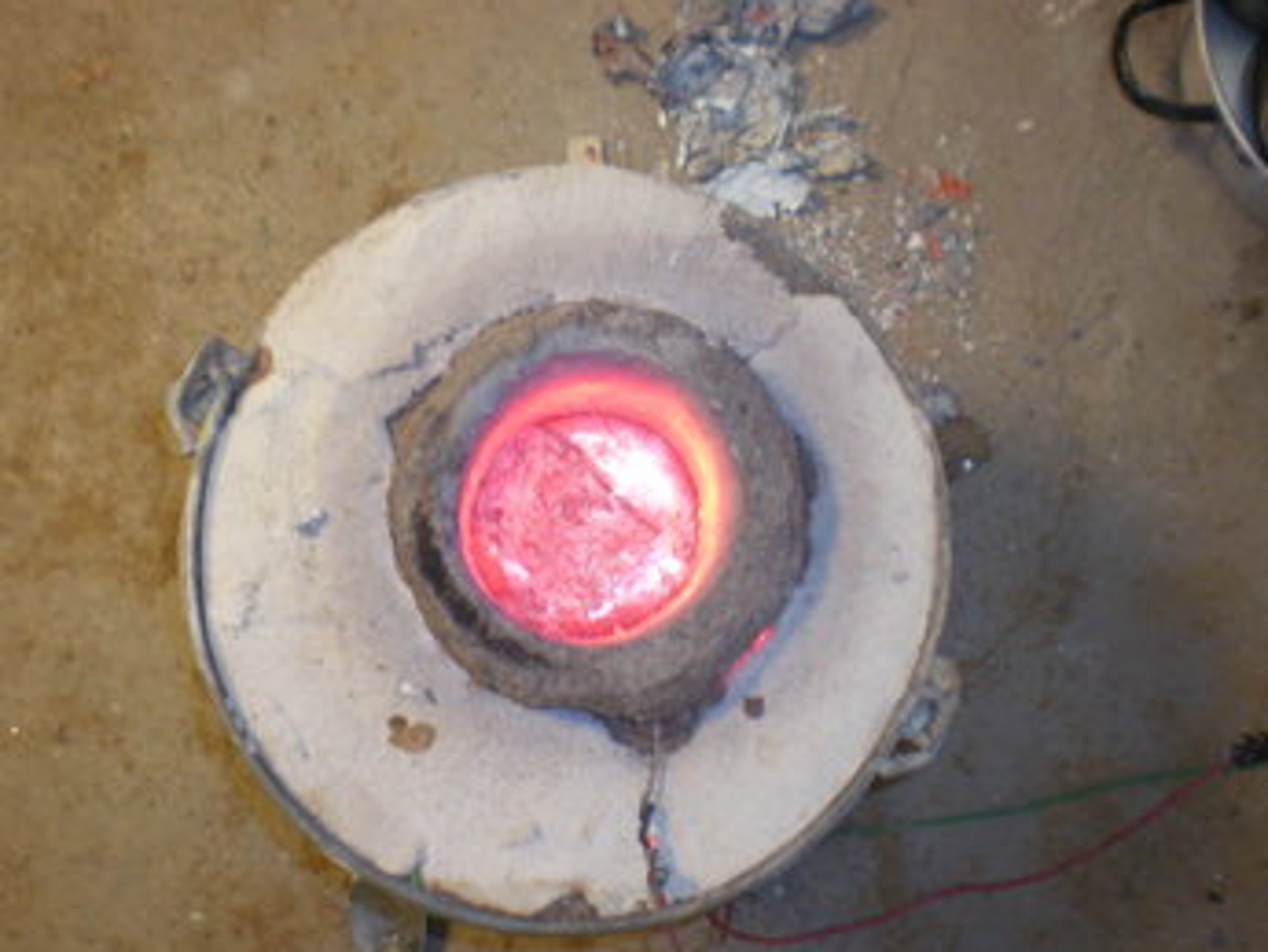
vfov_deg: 32.9
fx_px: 1612
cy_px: 485
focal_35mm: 44
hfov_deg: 42.9
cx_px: 617
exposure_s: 1/20
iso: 200
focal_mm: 6.3
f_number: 3.1
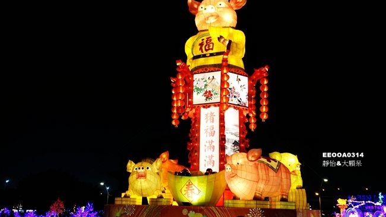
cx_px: 193
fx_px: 409
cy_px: 91
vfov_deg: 29.7
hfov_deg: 50.5
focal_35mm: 40
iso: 640
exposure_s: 1/60
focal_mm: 14.1
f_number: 2.8
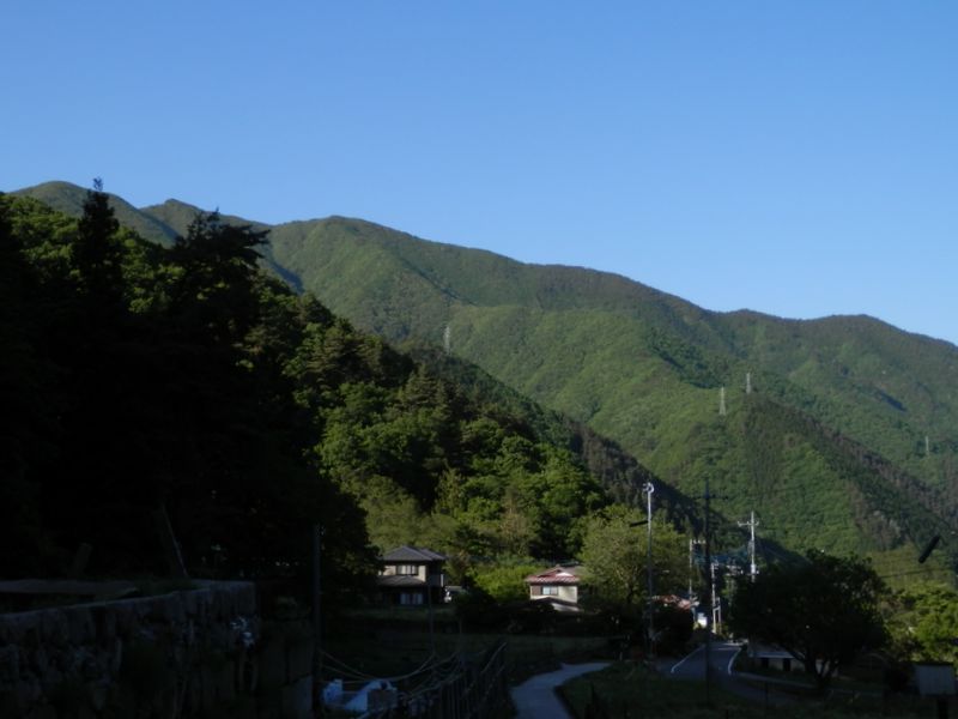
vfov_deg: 36.0
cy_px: 360
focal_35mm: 40
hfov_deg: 46.8
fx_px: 1107
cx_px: 479
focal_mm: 7.3
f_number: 3.7
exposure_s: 1/640
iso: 80
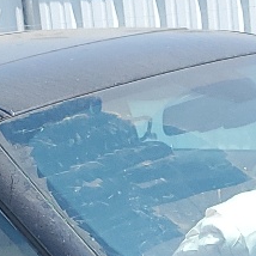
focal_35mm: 172
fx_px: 1439
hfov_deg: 10.1
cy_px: 475
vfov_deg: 9.6
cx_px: 256
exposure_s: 1/2000
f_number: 1.5
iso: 50
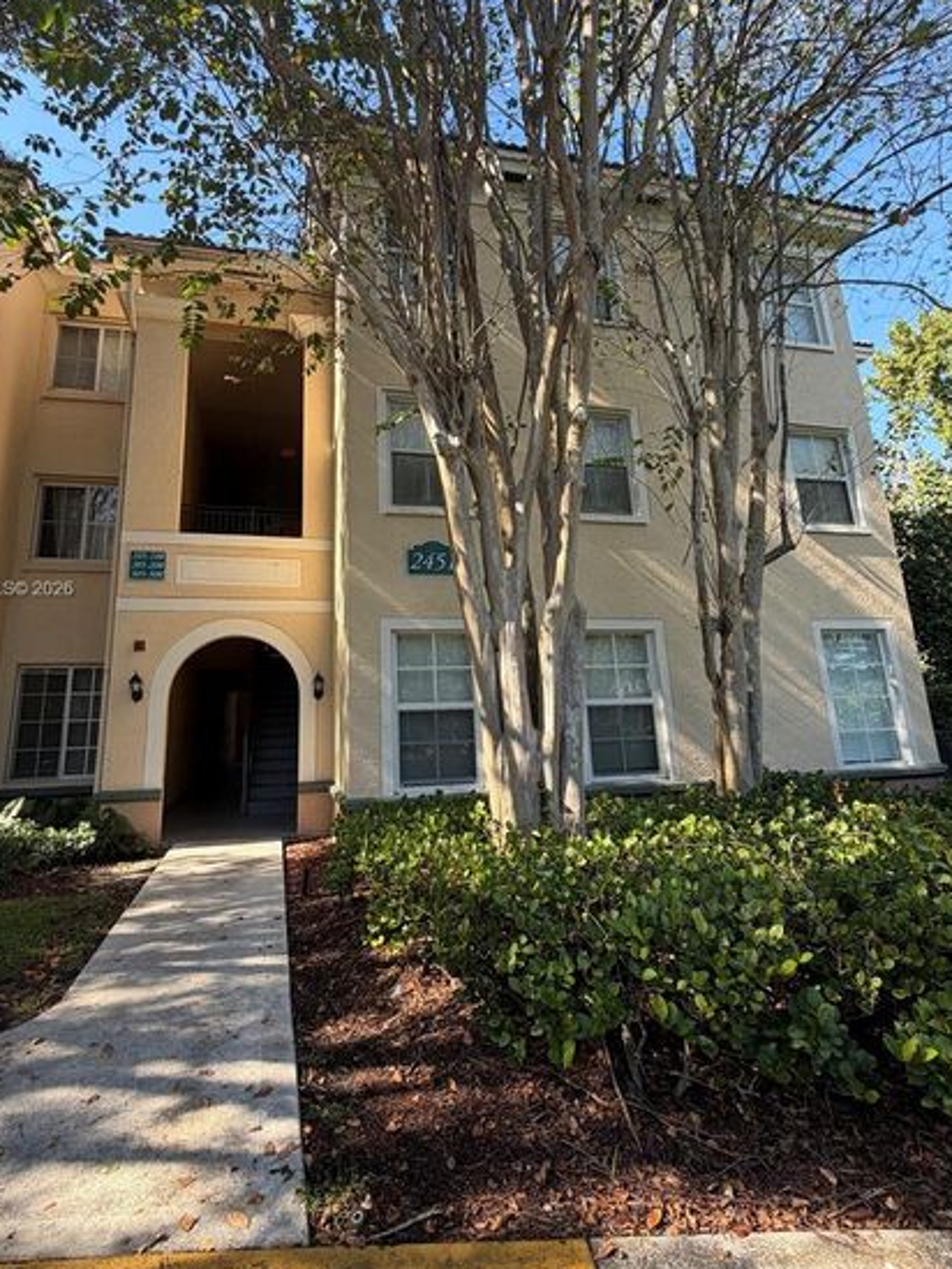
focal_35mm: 17
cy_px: 591
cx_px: 414
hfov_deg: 74.4
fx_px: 623
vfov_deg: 90.9
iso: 40
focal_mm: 2.22
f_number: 2.2
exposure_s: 1/242
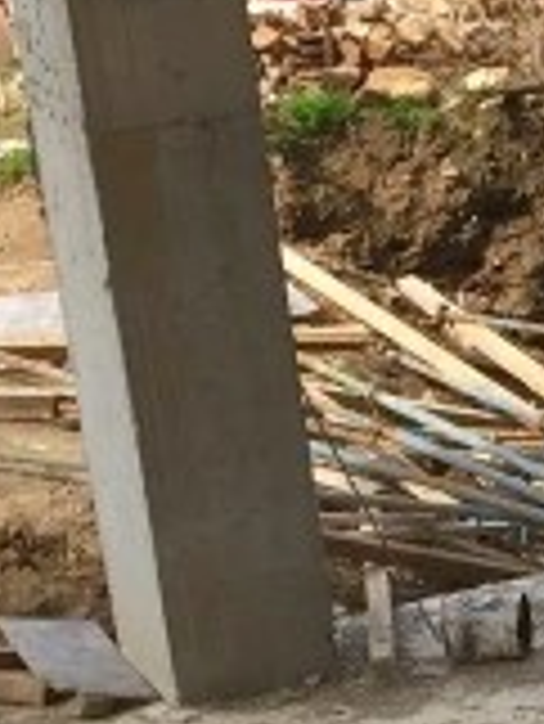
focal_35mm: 184
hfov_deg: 7.2
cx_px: 1663
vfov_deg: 10.6
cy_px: 760
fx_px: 3850
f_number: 2.2
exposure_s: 1/775
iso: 32
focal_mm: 4.15
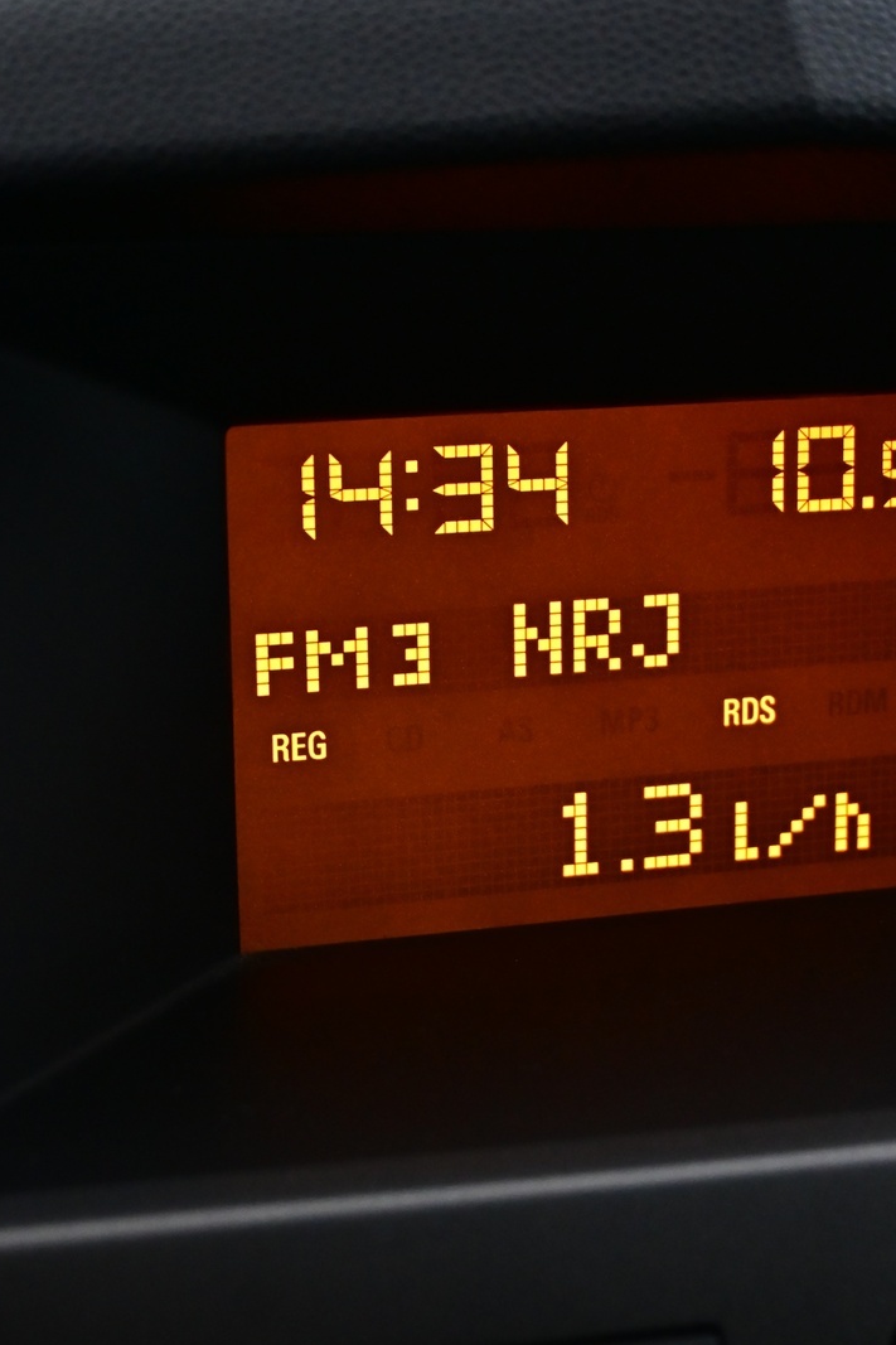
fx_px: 3062
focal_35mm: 82
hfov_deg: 16.6
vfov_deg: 24.8
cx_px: 626
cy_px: 671
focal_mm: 36
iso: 1400
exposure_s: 1/25
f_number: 5.3
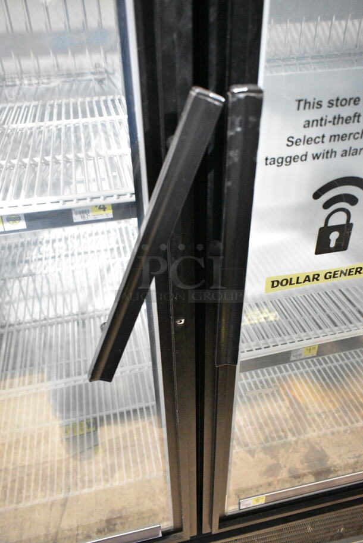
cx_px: 182
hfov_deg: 48.0
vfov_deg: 67.3
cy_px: 272
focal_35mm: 27
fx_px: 408
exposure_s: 1/40
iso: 6400
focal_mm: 18
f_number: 3.5
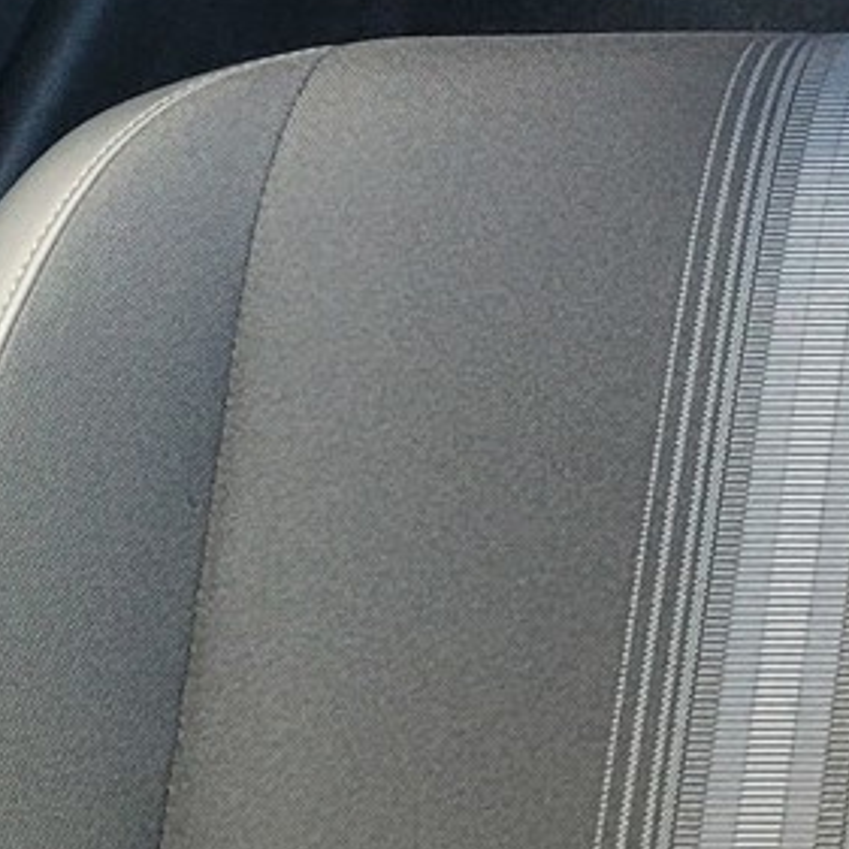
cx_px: 2051
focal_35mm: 131
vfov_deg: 12.9
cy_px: -218
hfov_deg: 11.1
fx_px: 3635
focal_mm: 5.4
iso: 200
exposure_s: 1/120
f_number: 1.8
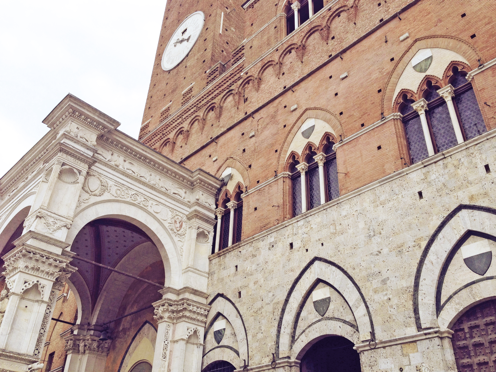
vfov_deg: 42.9
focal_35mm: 33
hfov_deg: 55.4
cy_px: 186
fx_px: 473
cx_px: 248
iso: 50
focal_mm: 4.13
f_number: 2.4
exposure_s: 1/542
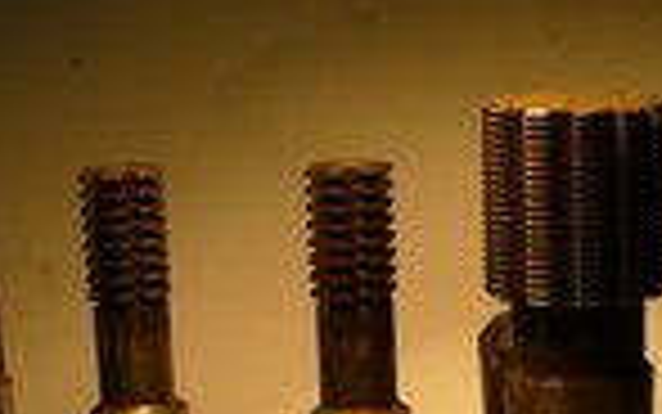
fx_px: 1931
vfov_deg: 12.1
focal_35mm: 107
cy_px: 410
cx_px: 603
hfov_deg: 19.1
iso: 80
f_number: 2.8
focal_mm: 6.1
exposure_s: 1/80
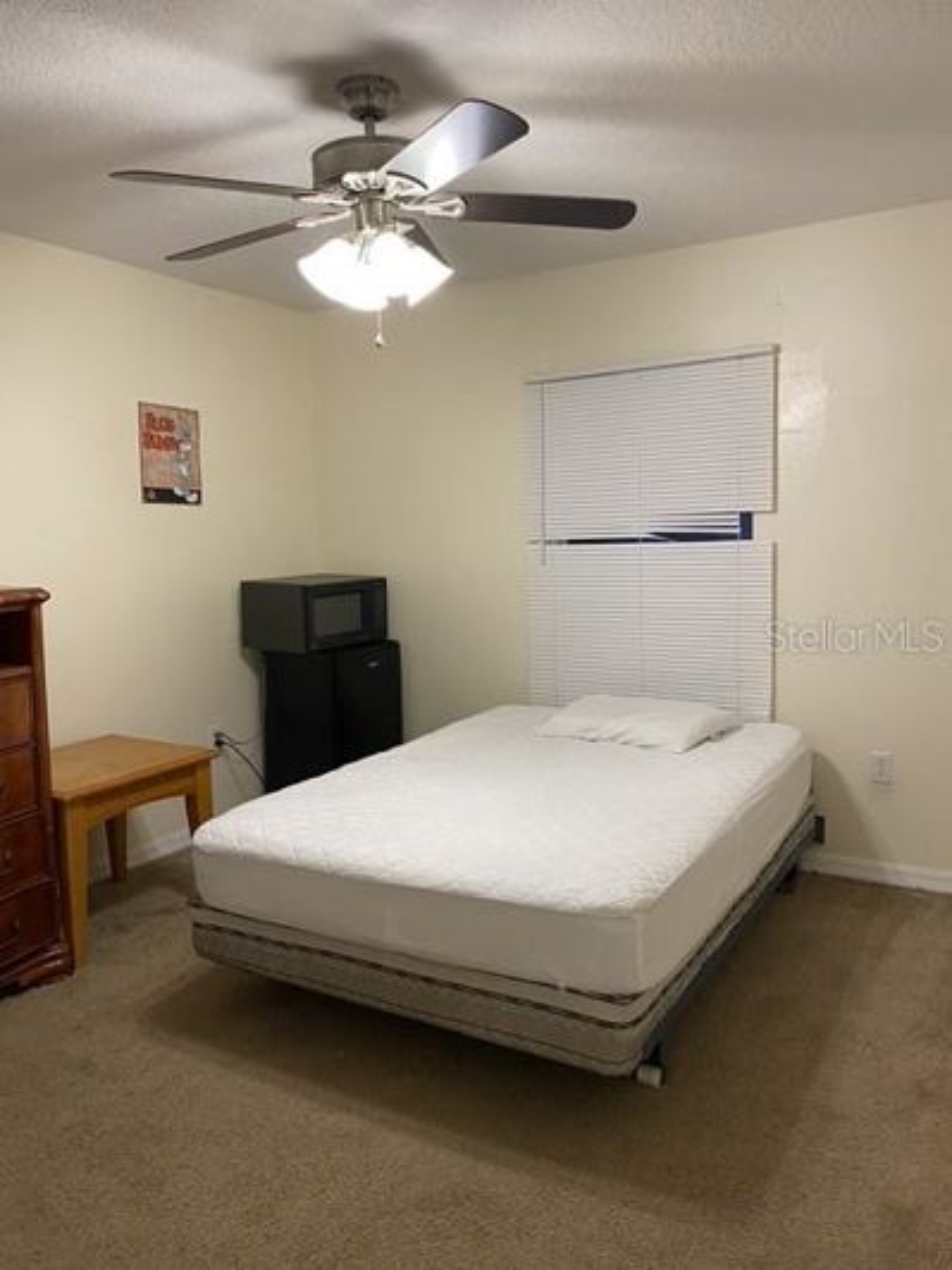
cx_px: 476
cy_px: 635
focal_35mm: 26
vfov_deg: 67.3
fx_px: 953
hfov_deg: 53.1
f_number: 1.8
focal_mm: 4.25
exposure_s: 1/60
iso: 125
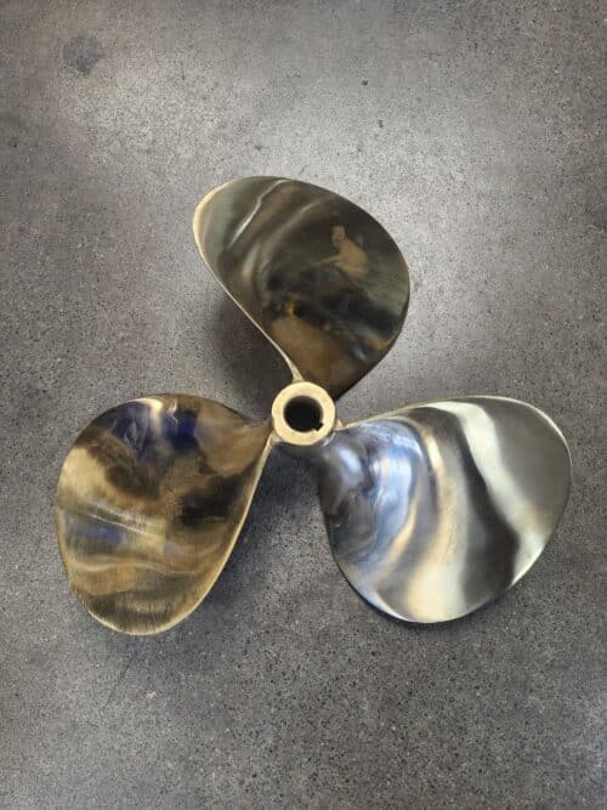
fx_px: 538
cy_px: 405
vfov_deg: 73.9
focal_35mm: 23
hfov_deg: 58.9
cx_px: 304
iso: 320
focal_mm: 6.4
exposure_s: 1/120
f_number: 1.8
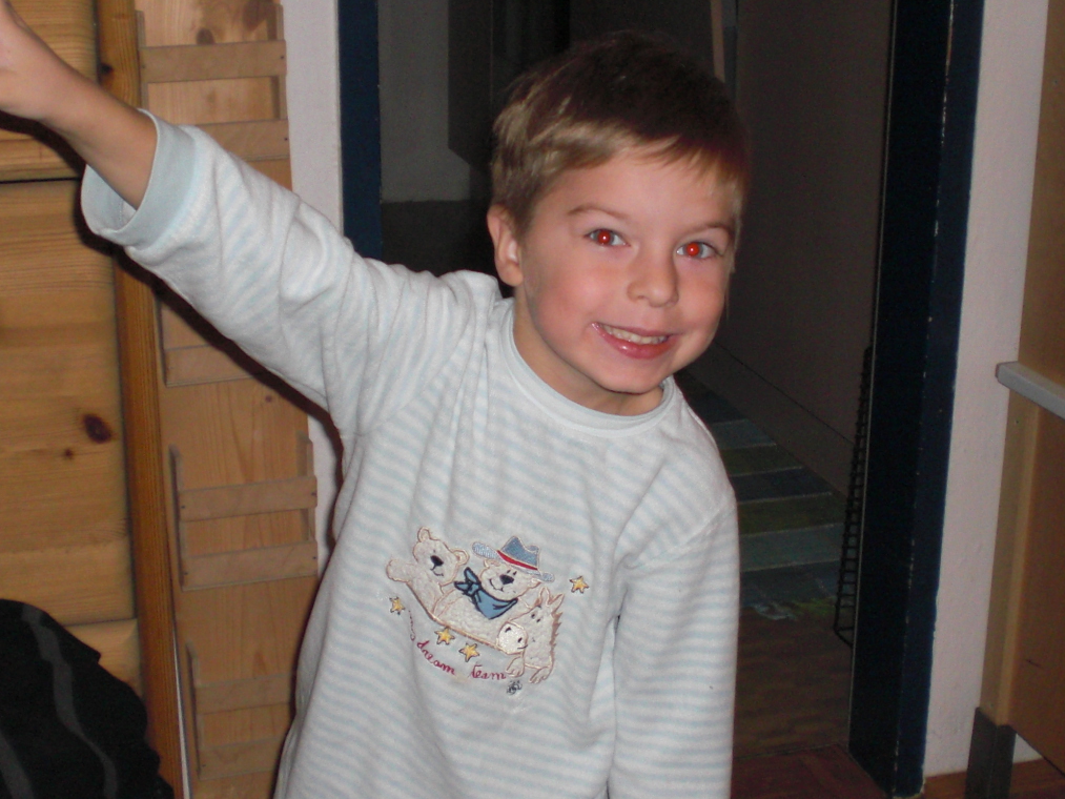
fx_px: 1846
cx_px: 521
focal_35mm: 60
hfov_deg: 32.2
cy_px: 407
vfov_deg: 24.4
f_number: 3.1
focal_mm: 6.3
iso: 200
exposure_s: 1/60
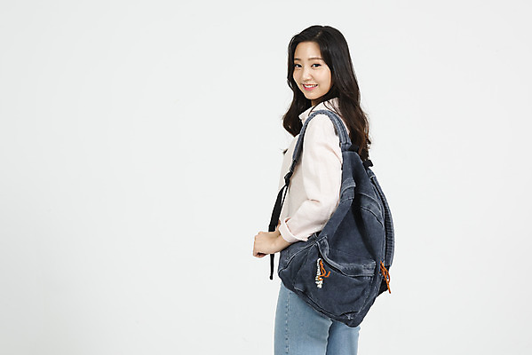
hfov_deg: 17.6
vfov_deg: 11.8
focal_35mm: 116
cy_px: 178
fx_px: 1715
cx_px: 266
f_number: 13
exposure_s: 1/125
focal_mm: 116
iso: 100
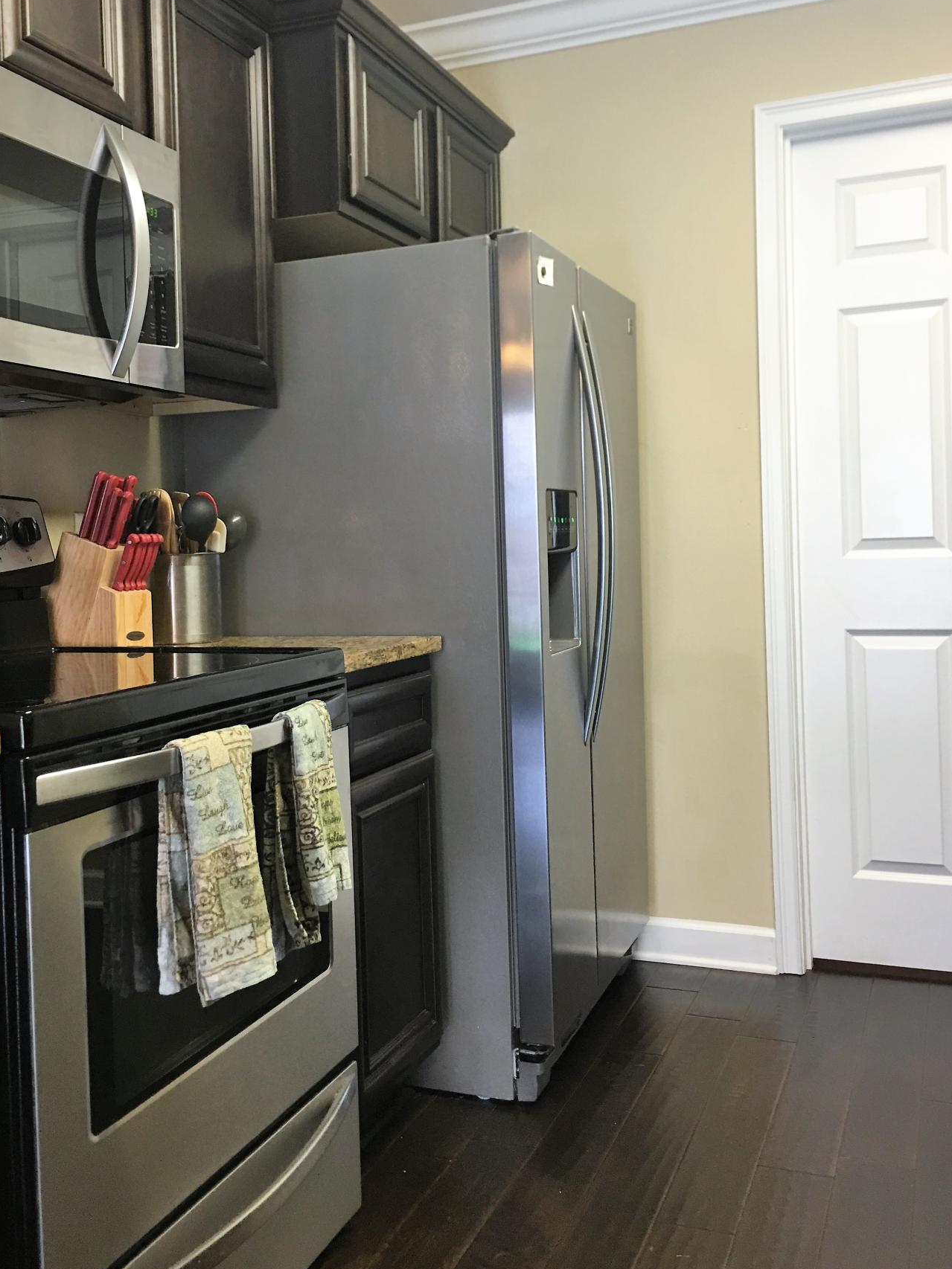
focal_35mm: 34
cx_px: 426
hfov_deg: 41.7
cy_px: 566
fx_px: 1247
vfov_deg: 53.9
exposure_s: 1/15
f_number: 2.2
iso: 40
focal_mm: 4.15
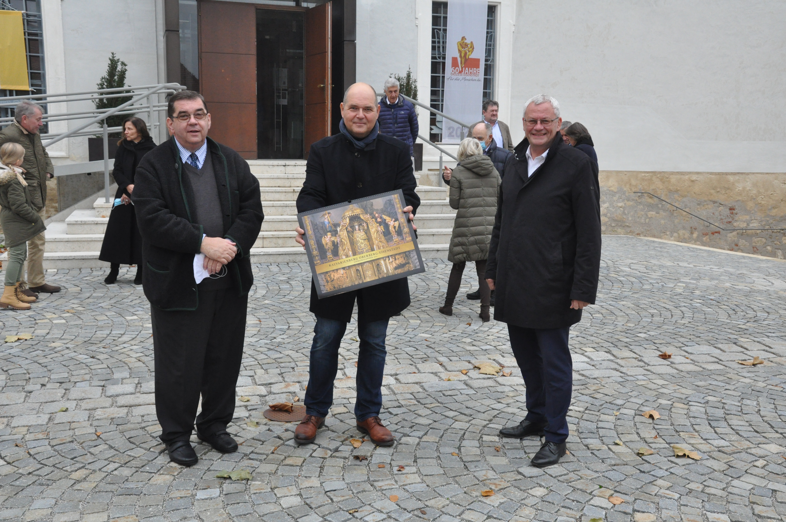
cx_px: 393
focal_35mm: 38
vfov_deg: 35.4
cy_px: 261
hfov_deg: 51.3
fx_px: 818
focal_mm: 25
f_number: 9
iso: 1250
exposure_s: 1/320
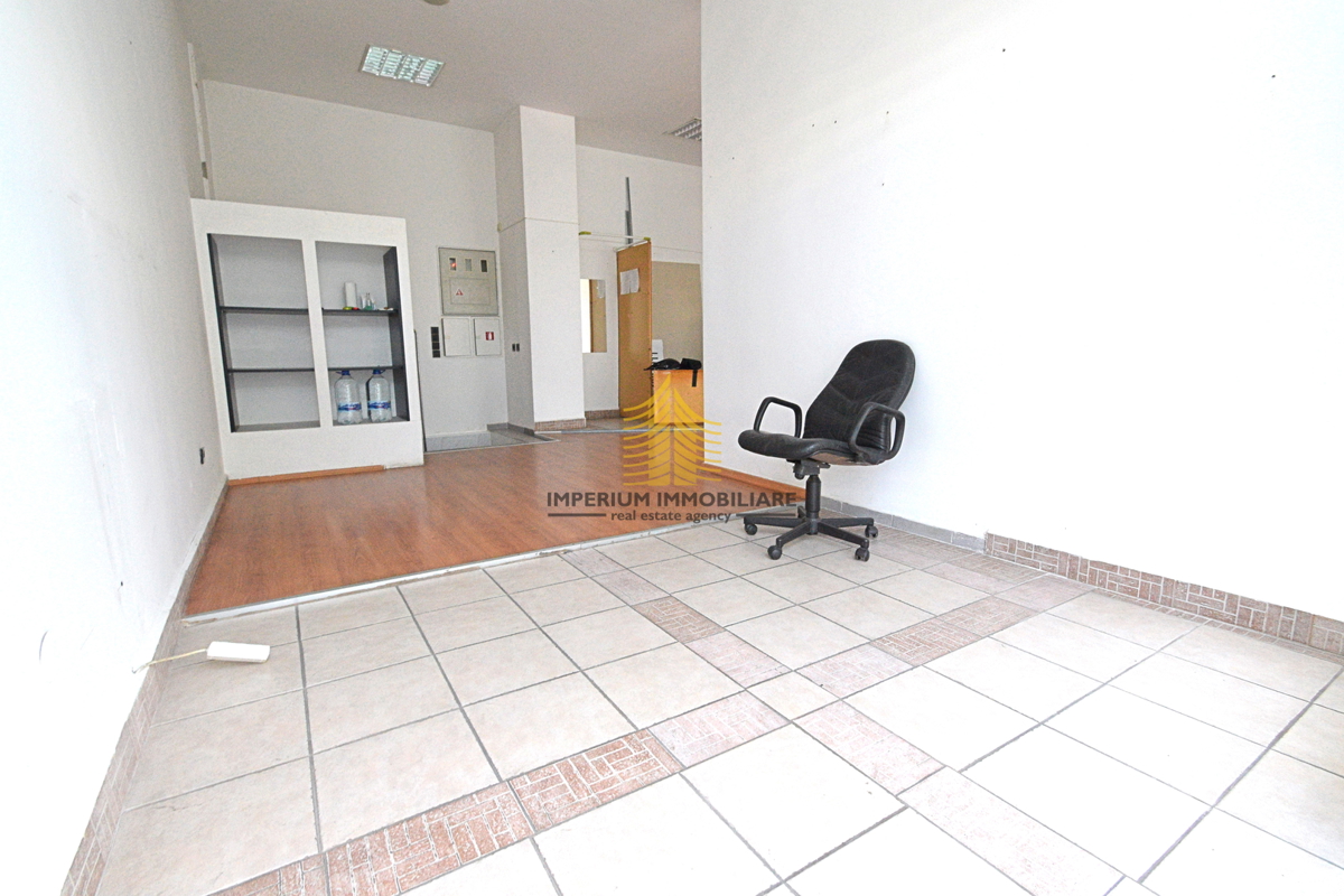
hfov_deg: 100.4
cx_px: 672
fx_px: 560
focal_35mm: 15
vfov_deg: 77.3
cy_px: 448
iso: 2800
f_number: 10
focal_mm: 10
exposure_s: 1/30
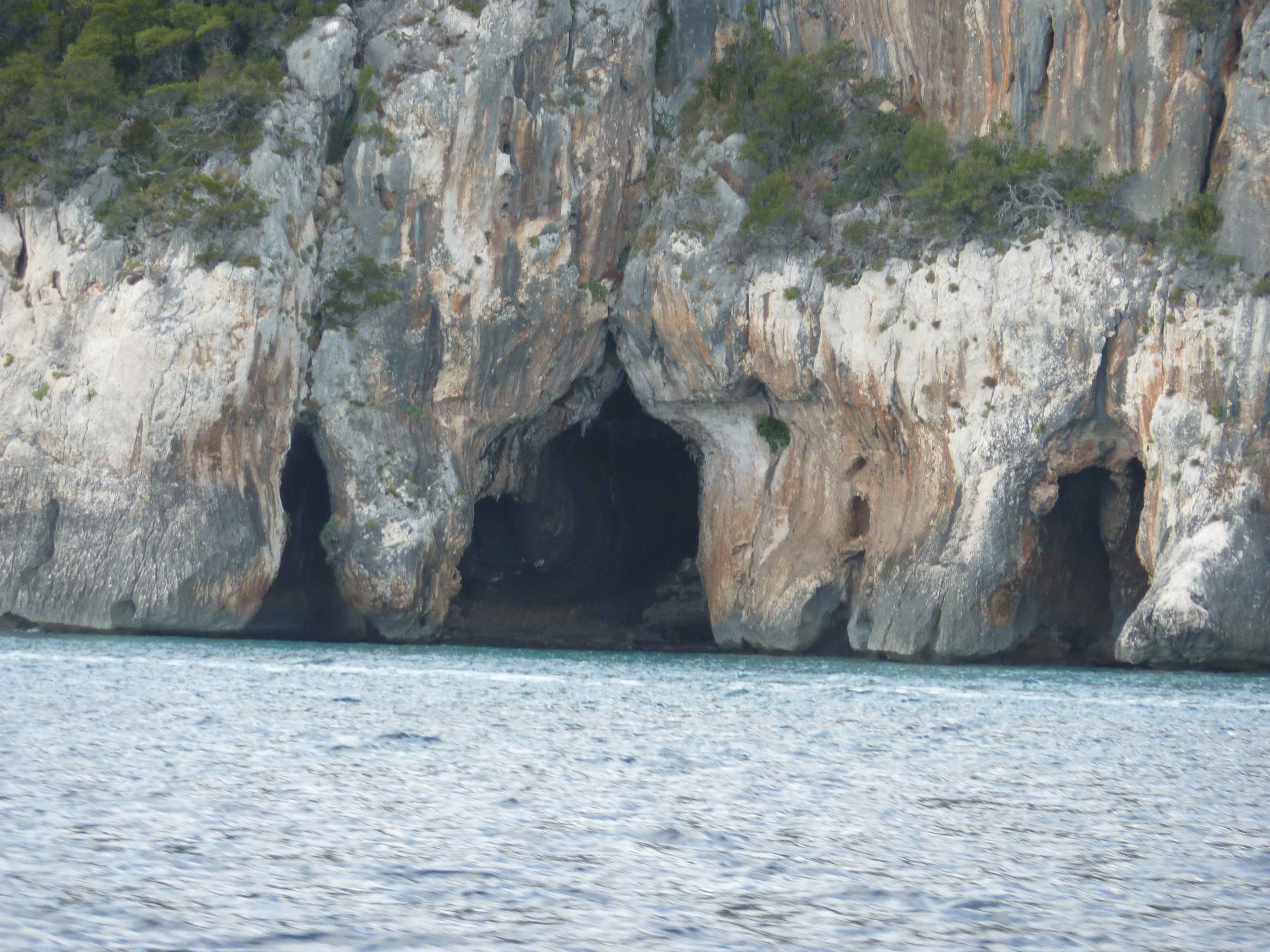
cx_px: 635
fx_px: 8879
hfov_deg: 8.2
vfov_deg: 6.1
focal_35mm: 242
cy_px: 476
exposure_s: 1/100
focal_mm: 39.7
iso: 80
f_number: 4.7
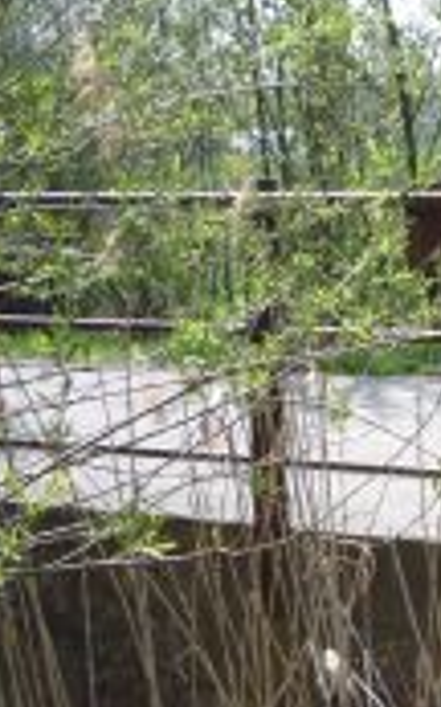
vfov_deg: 21.9
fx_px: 1809
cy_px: 531
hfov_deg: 12.7
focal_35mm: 94
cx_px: 772
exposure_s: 1/320
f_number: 4
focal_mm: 5.2
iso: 100
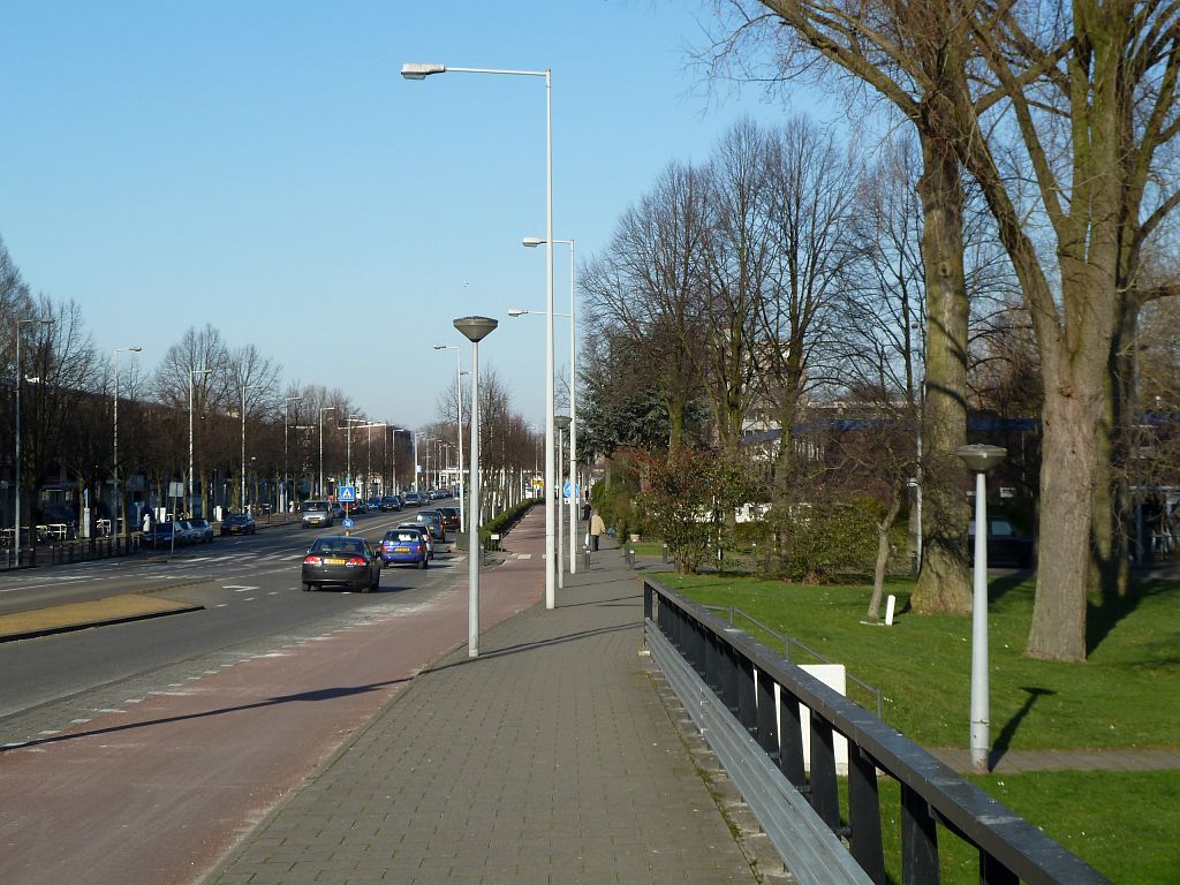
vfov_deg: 21.9
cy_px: 442
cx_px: 590
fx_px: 2284
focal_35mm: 67
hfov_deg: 29.0
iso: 80
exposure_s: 1/400
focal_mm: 11
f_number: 4.5
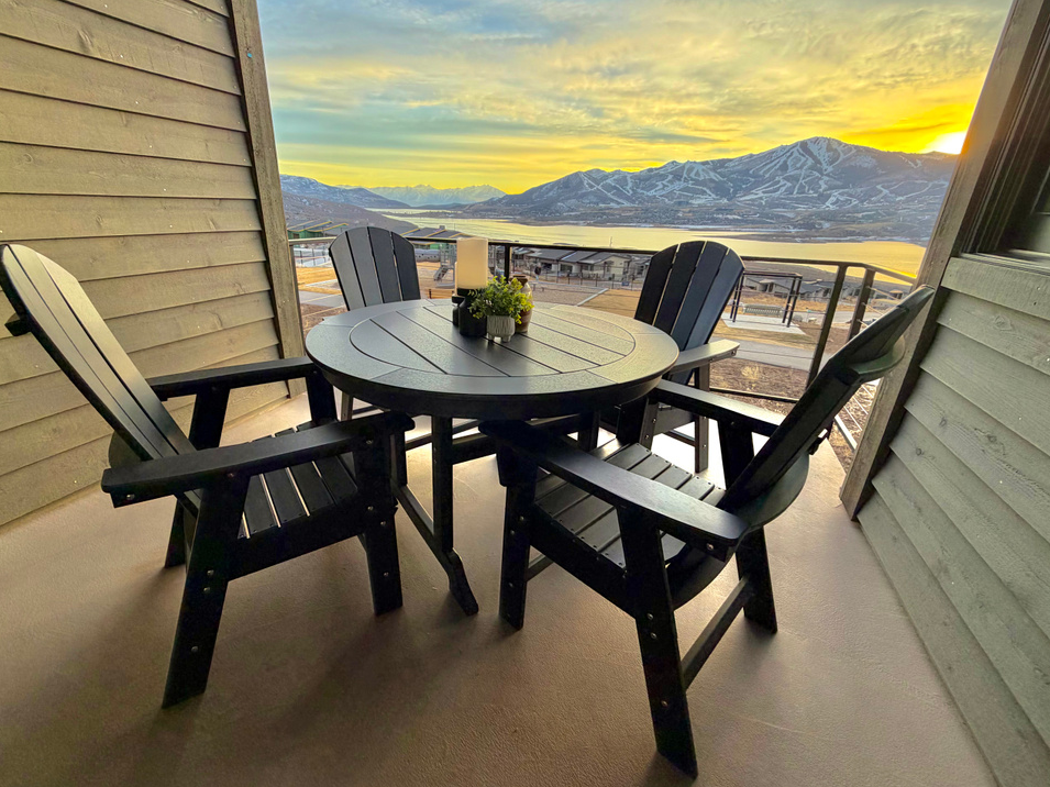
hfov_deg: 98.1
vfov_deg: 81.7
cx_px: 503
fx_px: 455
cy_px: 386
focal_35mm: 15
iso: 64
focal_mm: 2.22
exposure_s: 1/222
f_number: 2.2
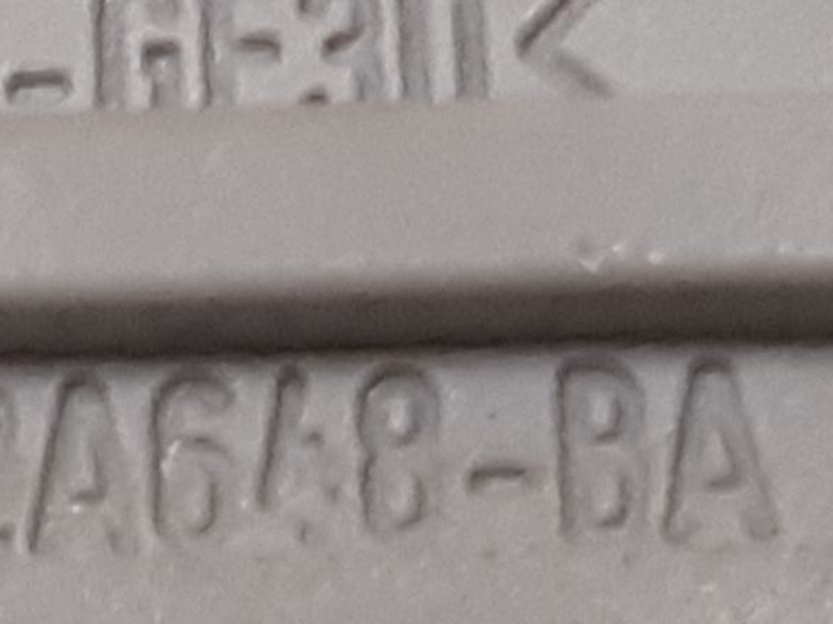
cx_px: -42
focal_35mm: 90
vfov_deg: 16.2
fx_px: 2166
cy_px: 87
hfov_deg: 20.9
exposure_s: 1/50
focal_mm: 3.93
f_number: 1.7
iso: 160
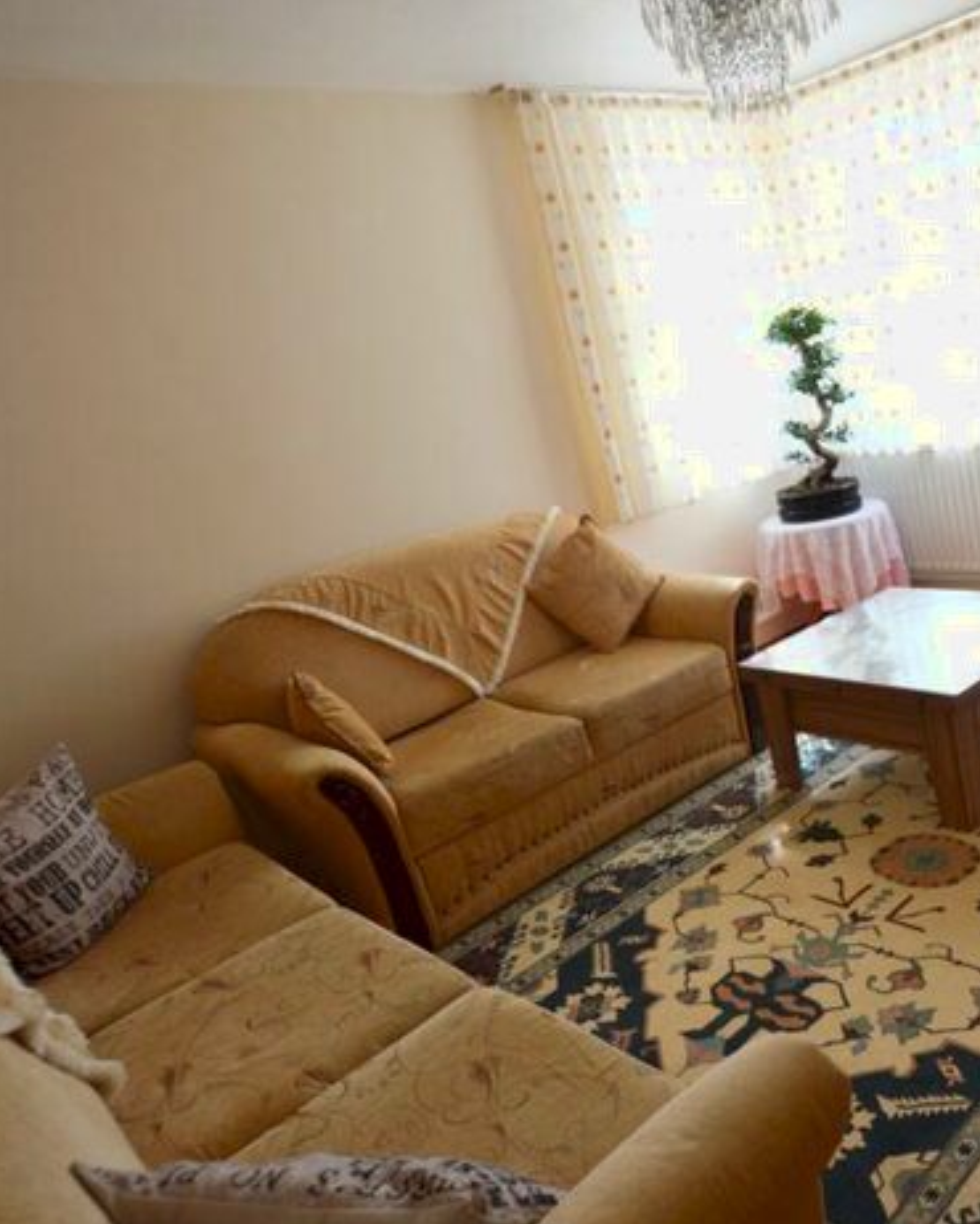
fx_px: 1004
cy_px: 615
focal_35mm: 28
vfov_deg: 62.7
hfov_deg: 49.0
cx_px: 784
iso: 400
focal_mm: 13
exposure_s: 1/125
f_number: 5.6
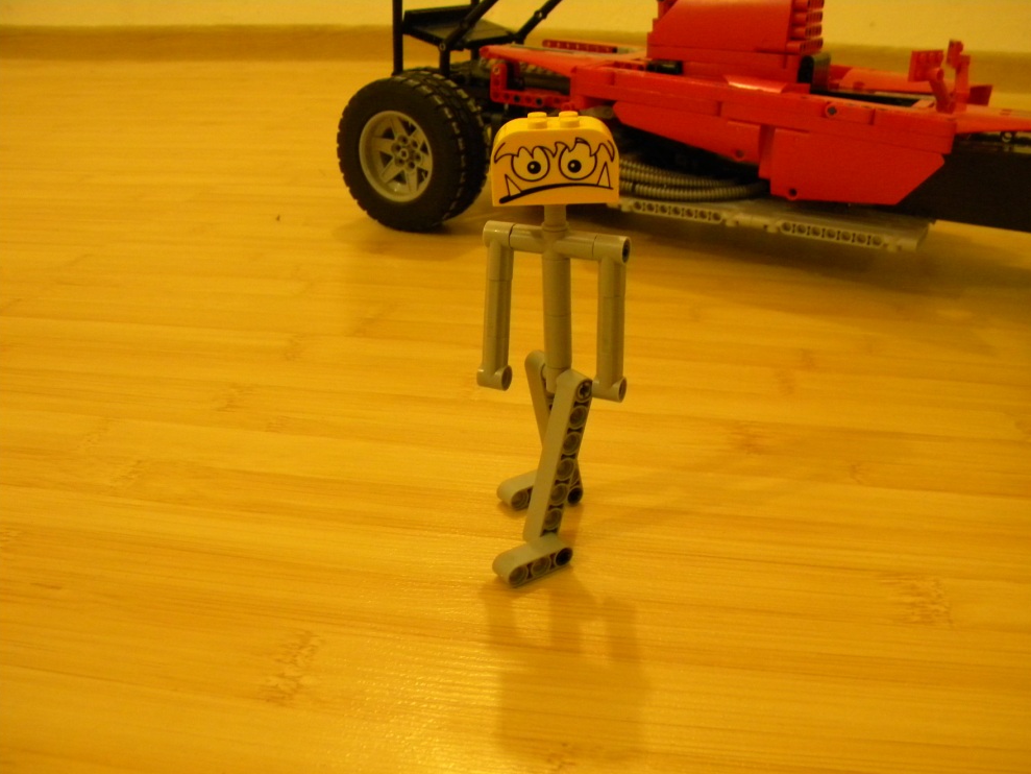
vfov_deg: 48.2
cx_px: 527
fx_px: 864
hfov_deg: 61.6
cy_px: 398
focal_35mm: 29
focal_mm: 5
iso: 400
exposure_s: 1/34
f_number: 3.5
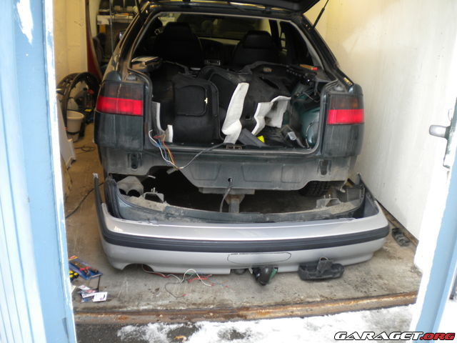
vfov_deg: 40.7
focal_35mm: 35
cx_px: 228
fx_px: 462
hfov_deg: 52.6
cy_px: 172
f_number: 3.1
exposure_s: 1/54.1
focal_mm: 6.3
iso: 80
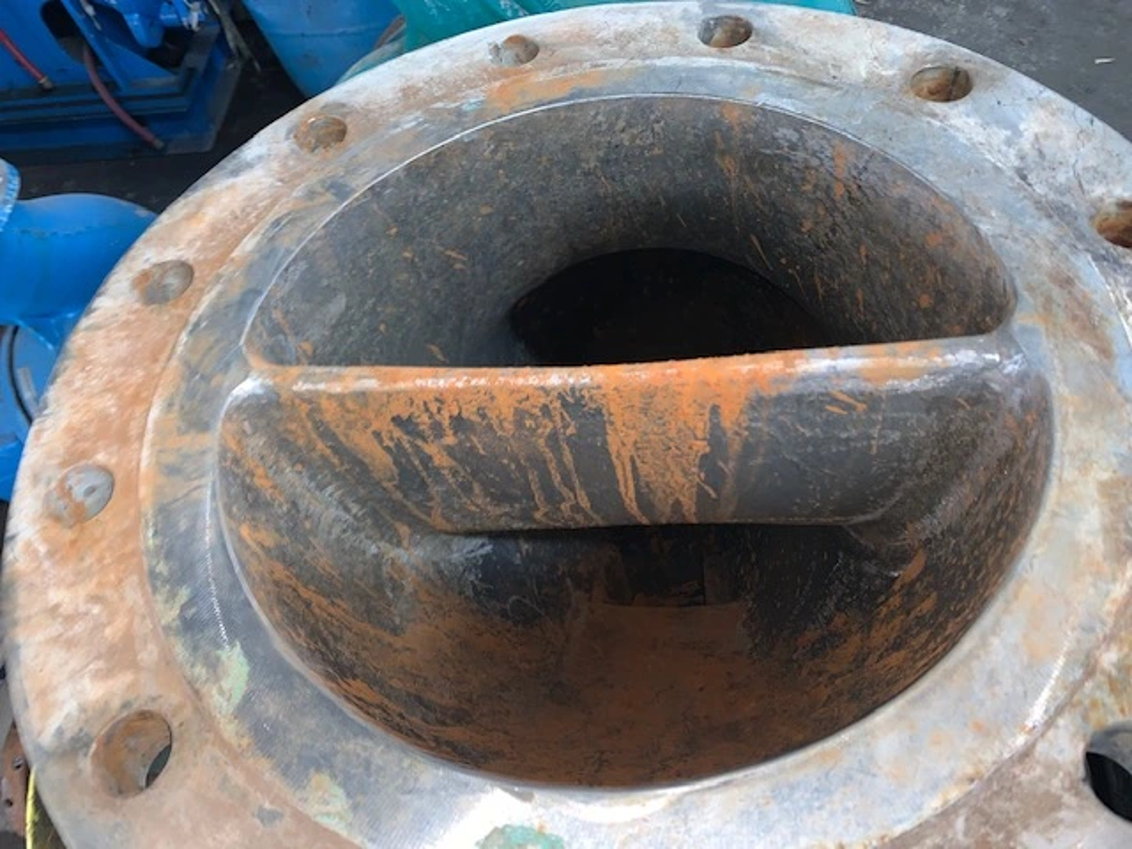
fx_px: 850
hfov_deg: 67.3
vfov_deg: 53.1
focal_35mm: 26
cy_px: 424
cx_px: 566
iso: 50
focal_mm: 4.25
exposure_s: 1/5
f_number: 1.8
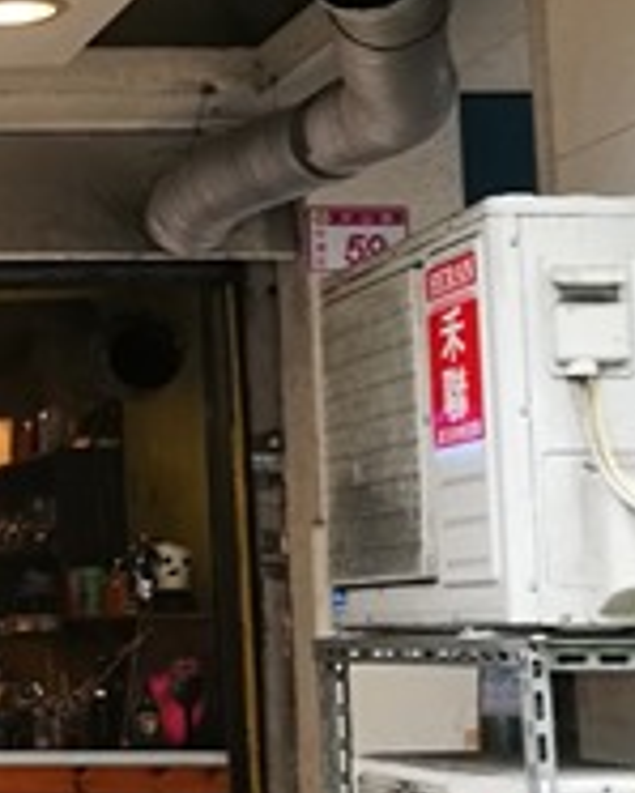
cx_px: -456
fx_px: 2394
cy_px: 307
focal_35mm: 102
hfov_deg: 13.7
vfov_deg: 18.8
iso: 160
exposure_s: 1/60
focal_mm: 4.5
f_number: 2.2
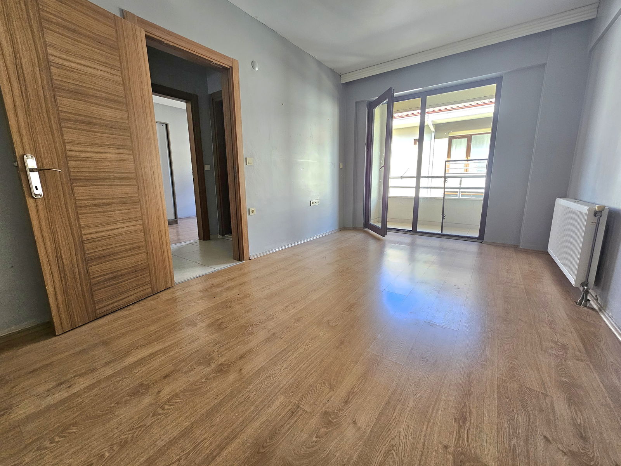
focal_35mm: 13
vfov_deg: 89.9
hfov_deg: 106.2
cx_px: 310
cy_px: 233
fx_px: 233
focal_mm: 2.2
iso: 160
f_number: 2.2
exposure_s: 1/70.9
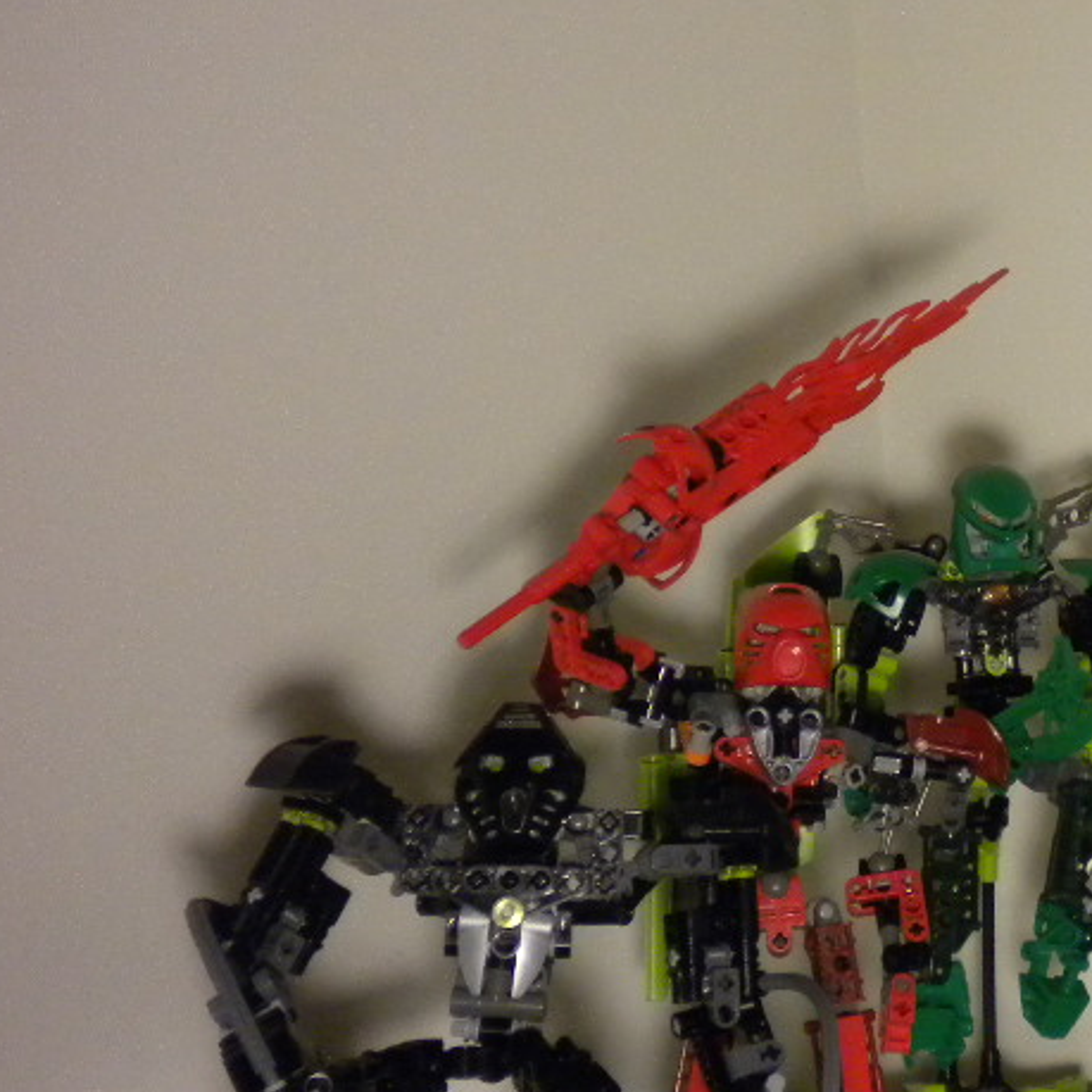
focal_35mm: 69
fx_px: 2463
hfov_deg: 23.5
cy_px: 509
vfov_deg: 25.0
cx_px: 1187
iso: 400
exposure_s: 1/43
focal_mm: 6.3
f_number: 3.1
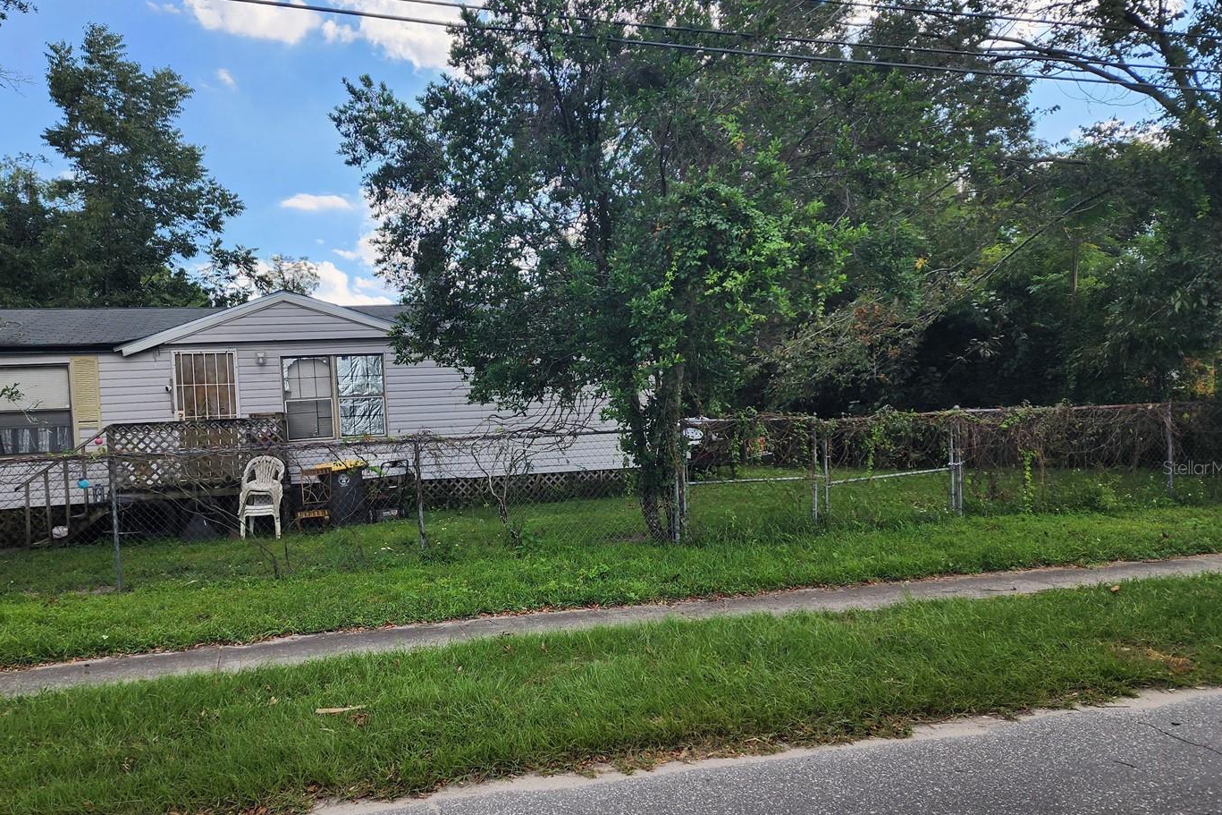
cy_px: 467
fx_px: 950
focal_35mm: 28
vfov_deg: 46.3
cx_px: 532
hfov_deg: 65.2
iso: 12
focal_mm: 6.4
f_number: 1.8
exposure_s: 1/544
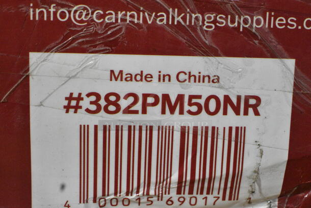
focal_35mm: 57
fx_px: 493
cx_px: 156
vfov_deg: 23.8
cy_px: 104
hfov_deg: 35.0
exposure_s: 1/320
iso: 6400
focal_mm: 38
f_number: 9
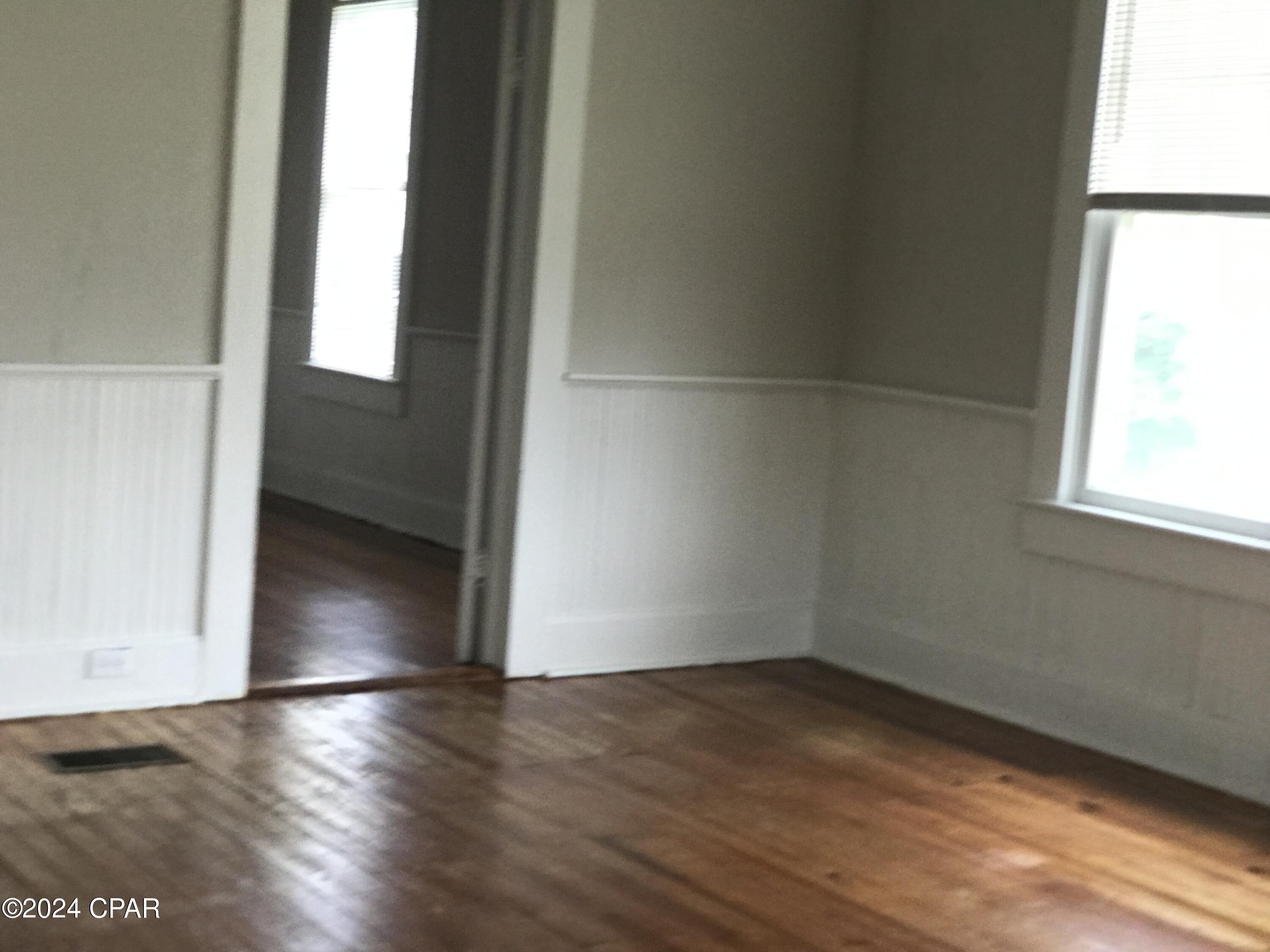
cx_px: 635
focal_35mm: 57
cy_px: 476
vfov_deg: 25.7
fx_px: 2091
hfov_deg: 33.8
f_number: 2.8
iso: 64
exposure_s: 1/50
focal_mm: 6.6
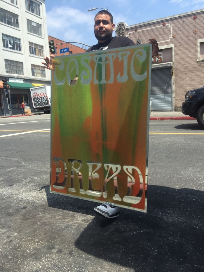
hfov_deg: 48.2
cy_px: 136
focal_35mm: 29
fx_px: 228
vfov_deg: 61.7
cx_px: 102
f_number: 2.2
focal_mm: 4.15
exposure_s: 1/1522
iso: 32
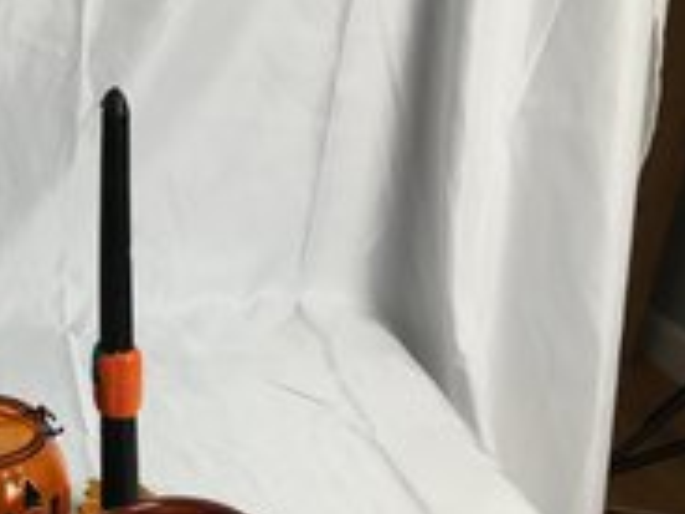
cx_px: 61
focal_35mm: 54
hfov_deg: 33.6
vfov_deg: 26.5
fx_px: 1069
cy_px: 412
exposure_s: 1/30
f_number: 2.2
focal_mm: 4.15
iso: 32
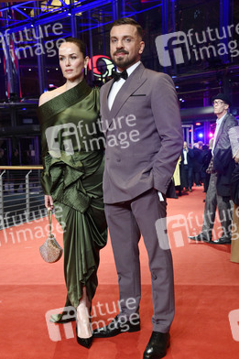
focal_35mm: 53
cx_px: 119
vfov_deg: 37.5
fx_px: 528
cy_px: 182
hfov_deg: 25.5
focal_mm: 52
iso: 5000
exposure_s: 1/200
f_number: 5.6
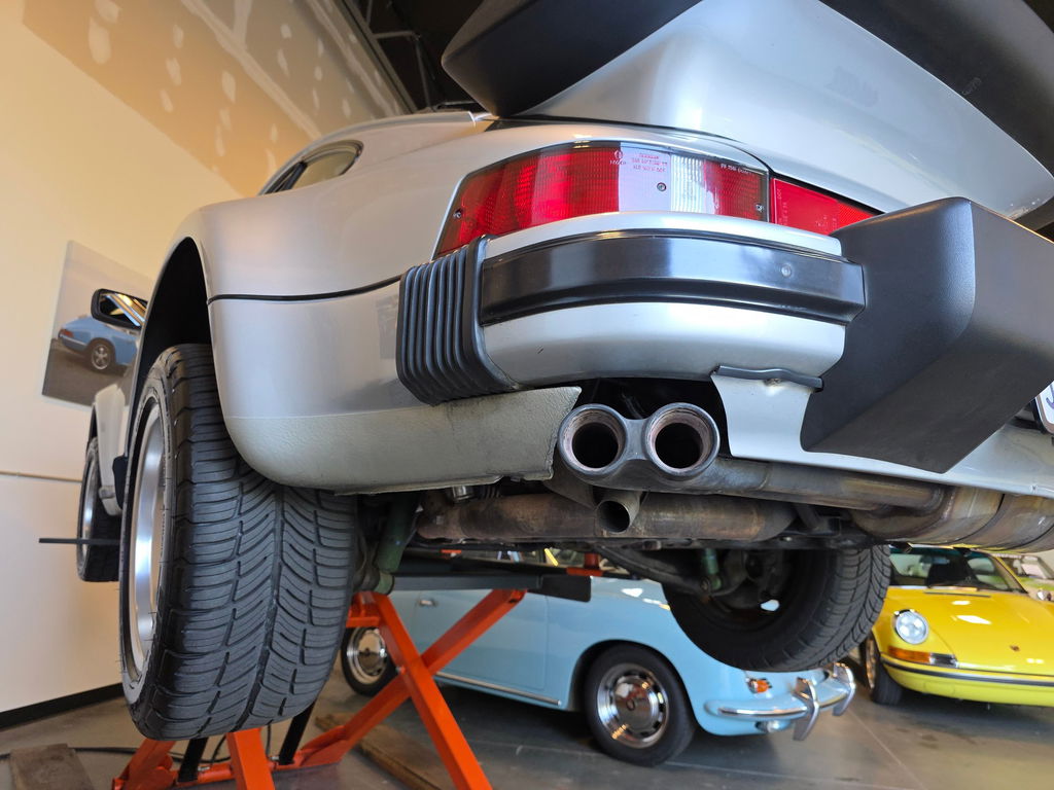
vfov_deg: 58.9
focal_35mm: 23
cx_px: 527
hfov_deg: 73.9
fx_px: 700
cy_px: 395
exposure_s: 1/120
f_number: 1.7
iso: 160
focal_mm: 6.3
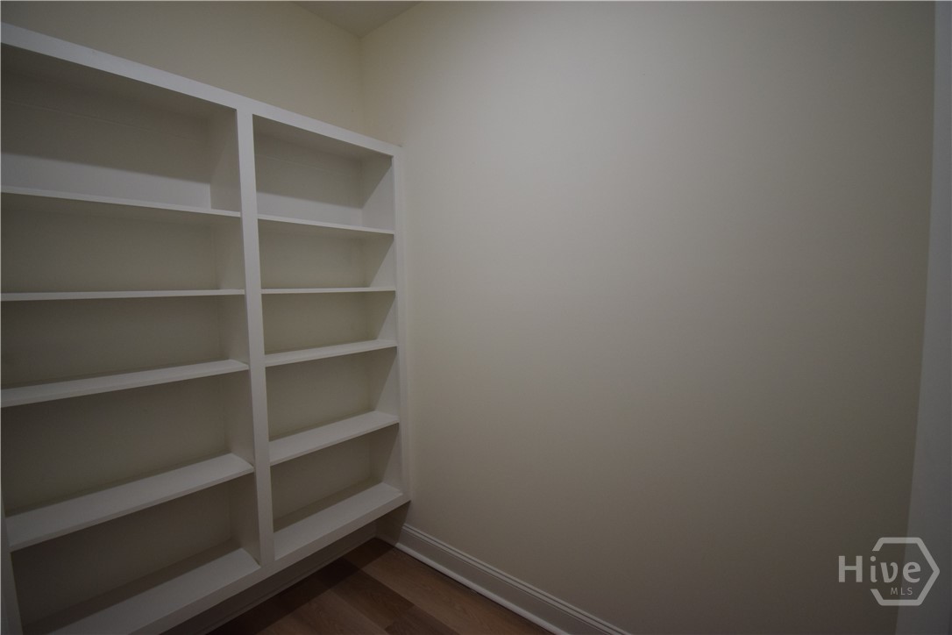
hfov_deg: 100.4
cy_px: 318
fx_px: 397
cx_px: 476
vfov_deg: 77.3
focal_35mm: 15
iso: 800
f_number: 4.5
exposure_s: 1/125
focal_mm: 10
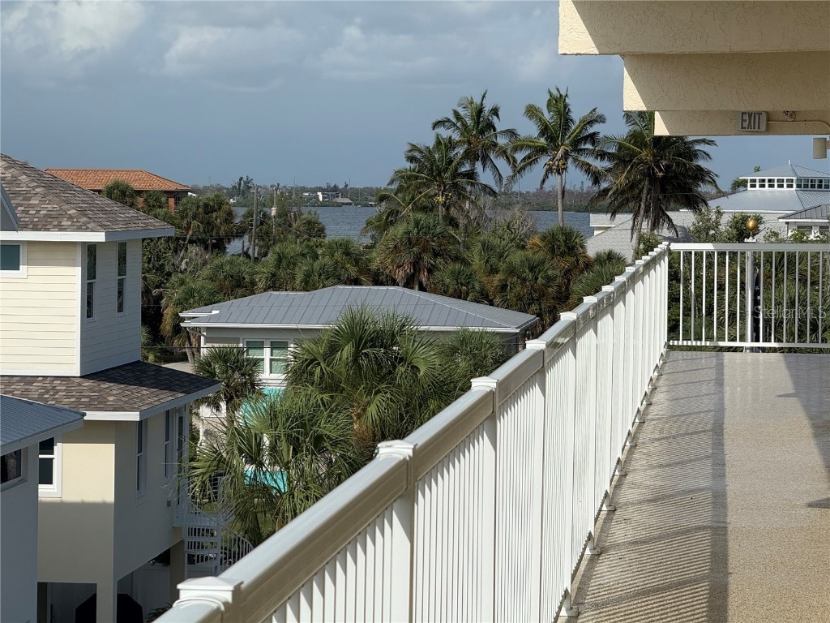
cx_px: 415
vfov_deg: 12.3
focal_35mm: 120
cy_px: 312
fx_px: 2877
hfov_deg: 16.4
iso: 50
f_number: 2.8
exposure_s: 1/3195
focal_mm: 15.66
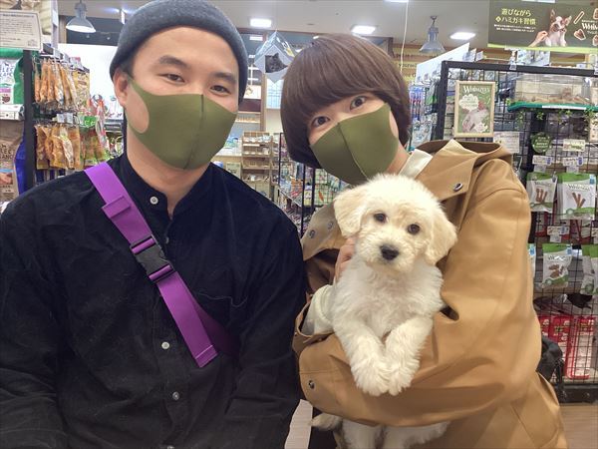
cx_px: 299
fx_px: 536
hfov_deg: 58.4
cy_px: 224
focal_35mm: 31
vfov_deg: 45.4
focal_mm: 3.3
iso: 200
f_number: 2.4
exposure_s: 1/50
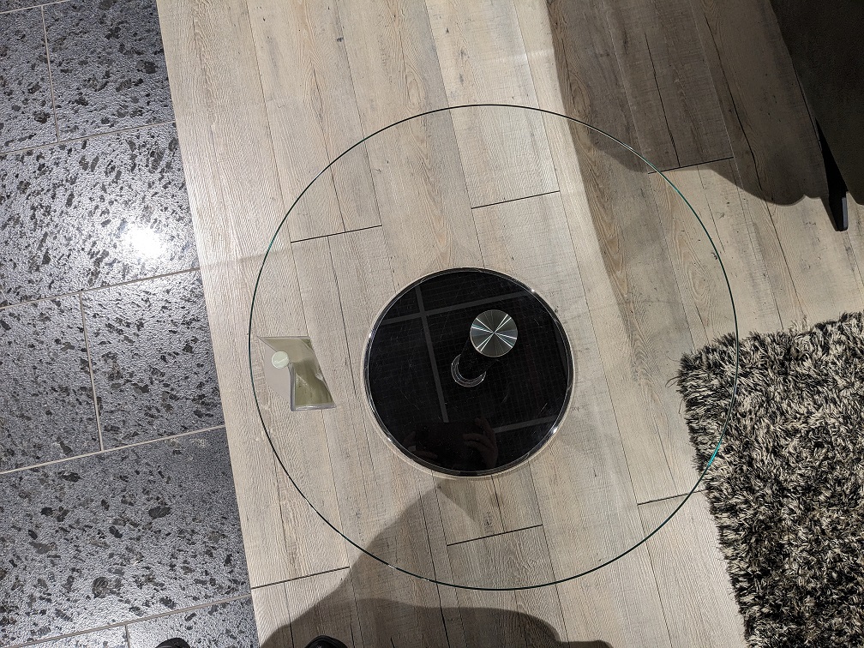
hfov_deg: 65.3
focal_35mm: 27
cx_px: 432
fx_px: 674
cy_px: 324
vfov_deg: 51.4
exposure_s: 1/25
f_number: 1.73
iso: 61
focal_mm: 4.38
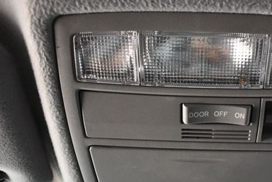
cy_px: 116
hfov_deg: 32.8
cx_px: 201
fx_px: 454
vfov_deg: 22.6
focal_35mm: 60
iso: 3200
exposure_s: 1/100
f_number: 3.5
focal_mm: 18
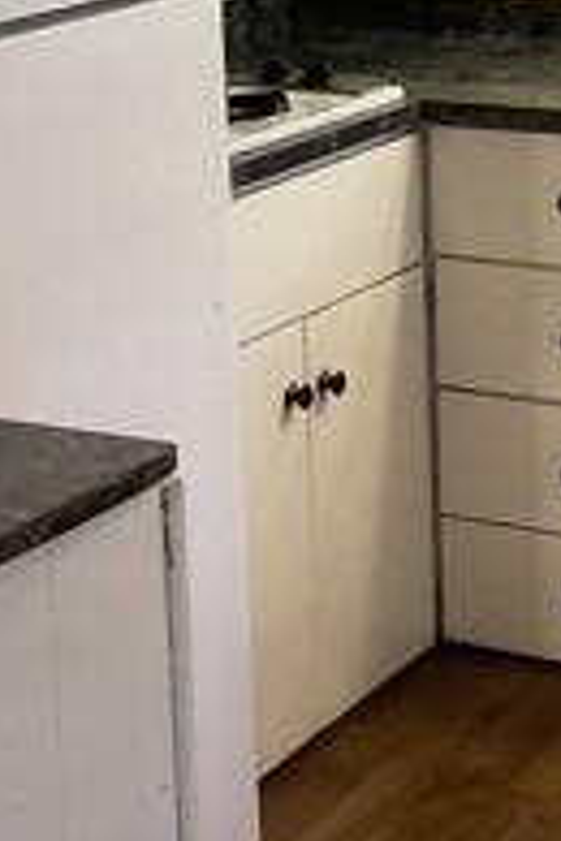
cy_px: 60
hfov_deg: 12.9
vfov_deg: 18.9
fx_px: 2478
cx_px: 371
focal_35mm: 106
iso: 200
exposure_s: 1/60
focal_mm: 3.3
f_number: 2.4
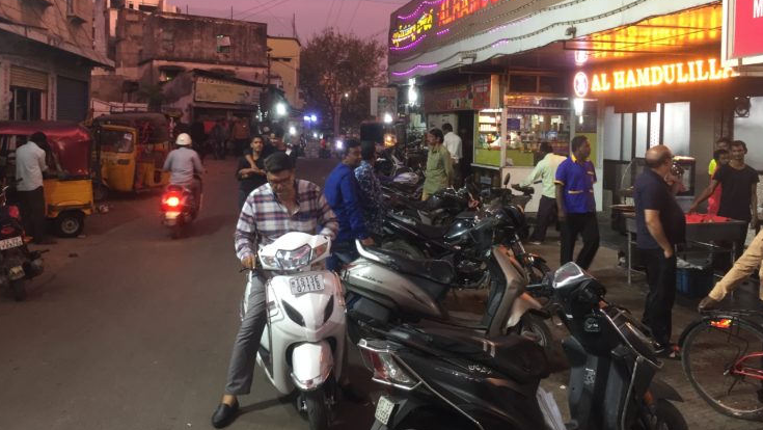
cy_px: 151
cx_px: 375
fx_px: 668
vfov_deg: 35.4
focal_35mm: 33
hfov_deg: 59.5
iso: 125
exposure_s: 1/33
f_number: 2.2
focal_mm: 4.15
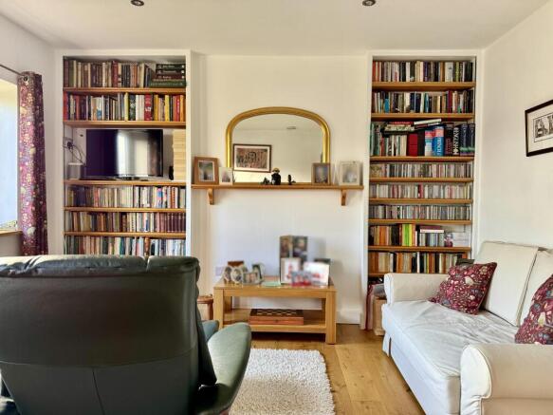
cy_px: 208
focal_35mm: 24
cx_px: 276
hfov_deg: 71.6
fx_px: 383
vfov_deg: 56.8
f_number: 1.78
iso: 200
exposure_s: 1/85
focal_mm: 6.76
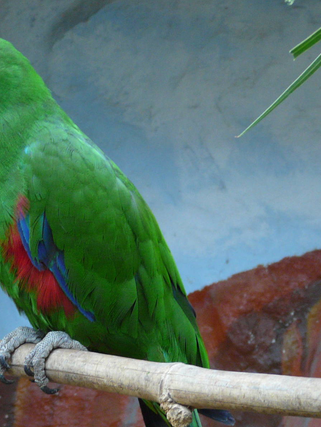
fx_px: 1916
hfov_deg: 9.5
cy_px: 213
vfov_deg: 12.7
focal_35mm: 155
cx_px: 46
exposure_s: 1/15
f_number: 3.2
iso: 200
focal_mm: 12
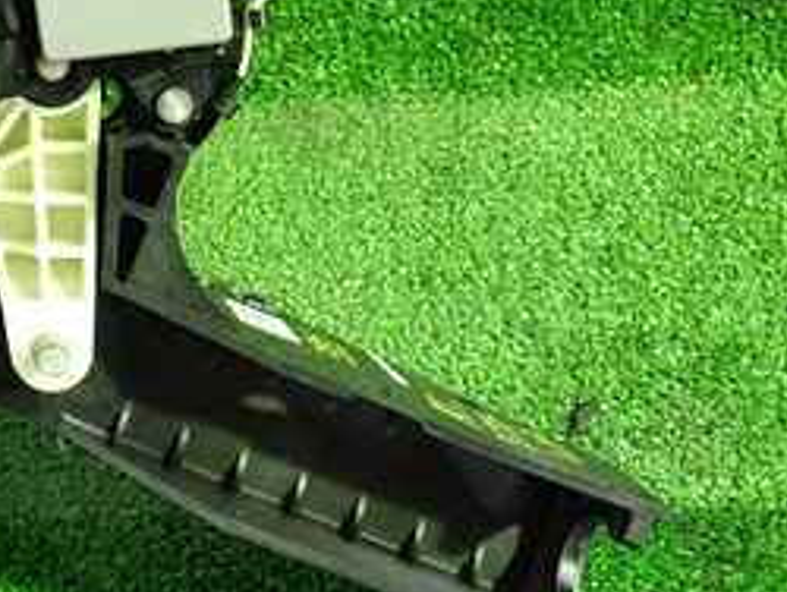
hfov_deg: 25.1
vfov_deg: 19.9
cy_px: 22
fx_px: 1639
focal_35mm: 72
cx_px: -79
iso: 800
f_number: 2.3
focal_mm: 5.4
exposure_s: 1/25
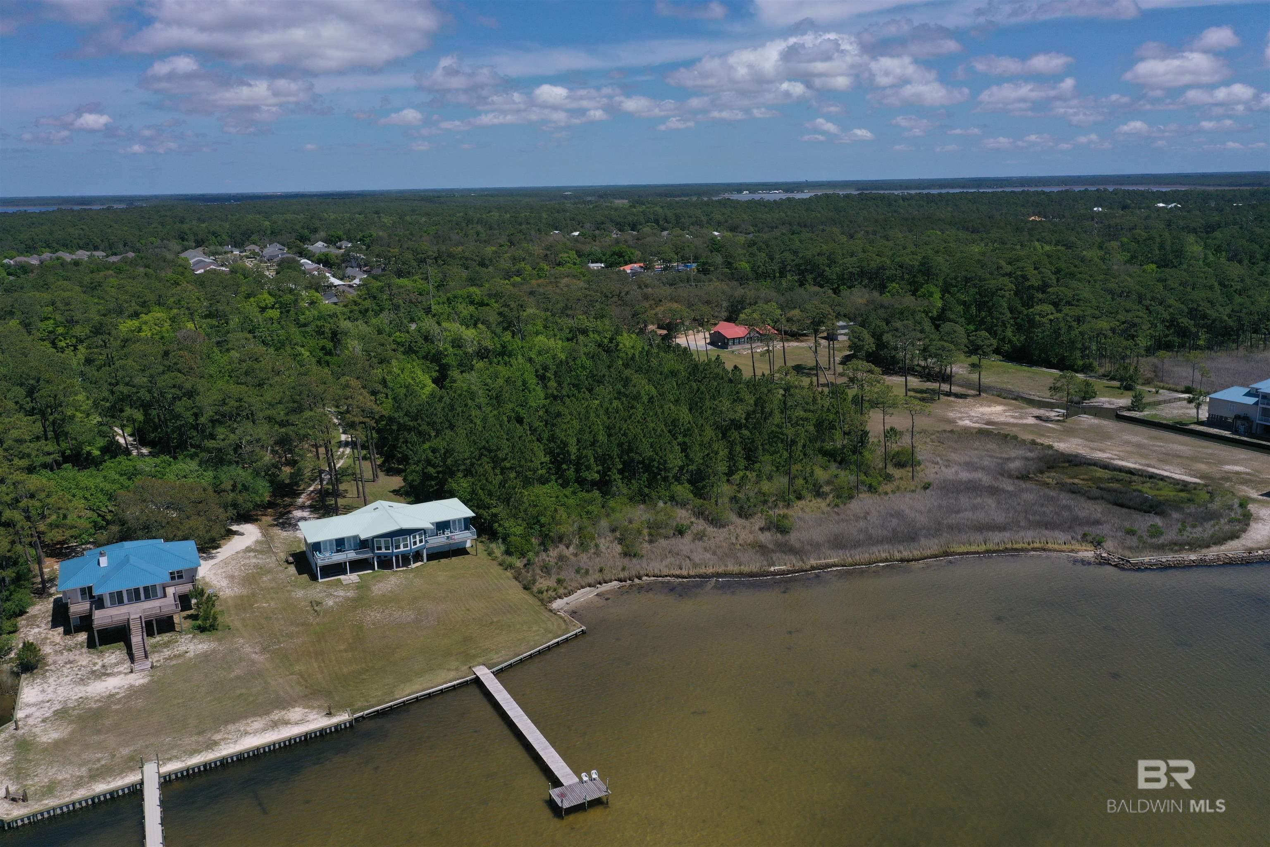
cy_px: 424
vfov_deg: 46.4
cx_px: 635
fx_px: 988
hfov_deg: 65.5
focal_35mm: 28
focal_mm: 10.26
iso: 100
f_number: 6.3
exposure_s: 1/800
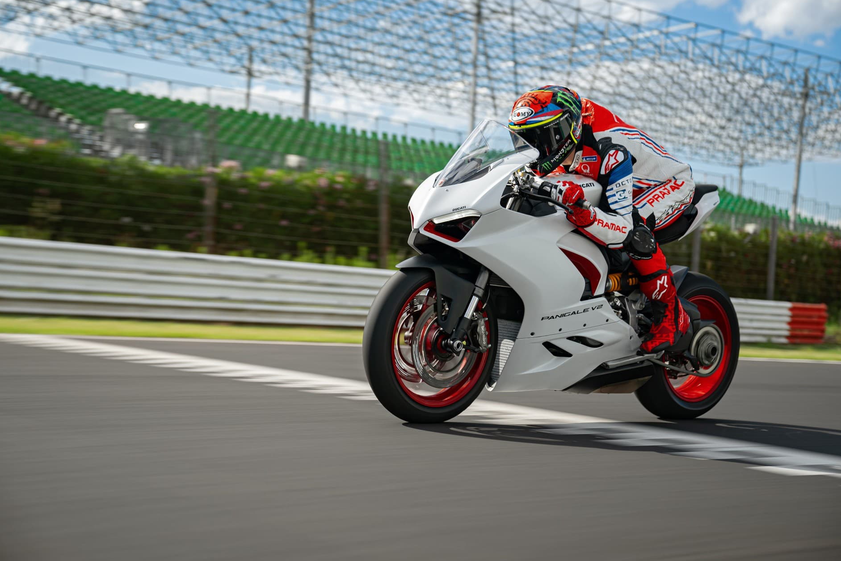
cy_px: 282
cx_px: 421
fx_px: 1191
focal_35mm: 51
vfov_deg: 26.5
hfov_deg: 38.9
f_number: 2.8
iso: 200
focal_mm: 50
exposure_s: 1/125
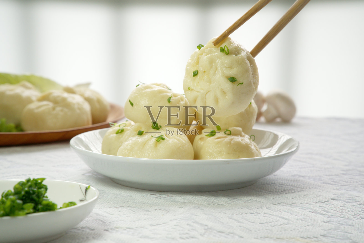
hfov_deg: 17.1
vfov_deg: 11.4
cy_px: 122
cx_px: 182
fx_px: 1214
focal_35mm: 120
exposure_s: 1/100
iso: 200
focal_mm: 80
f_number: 9
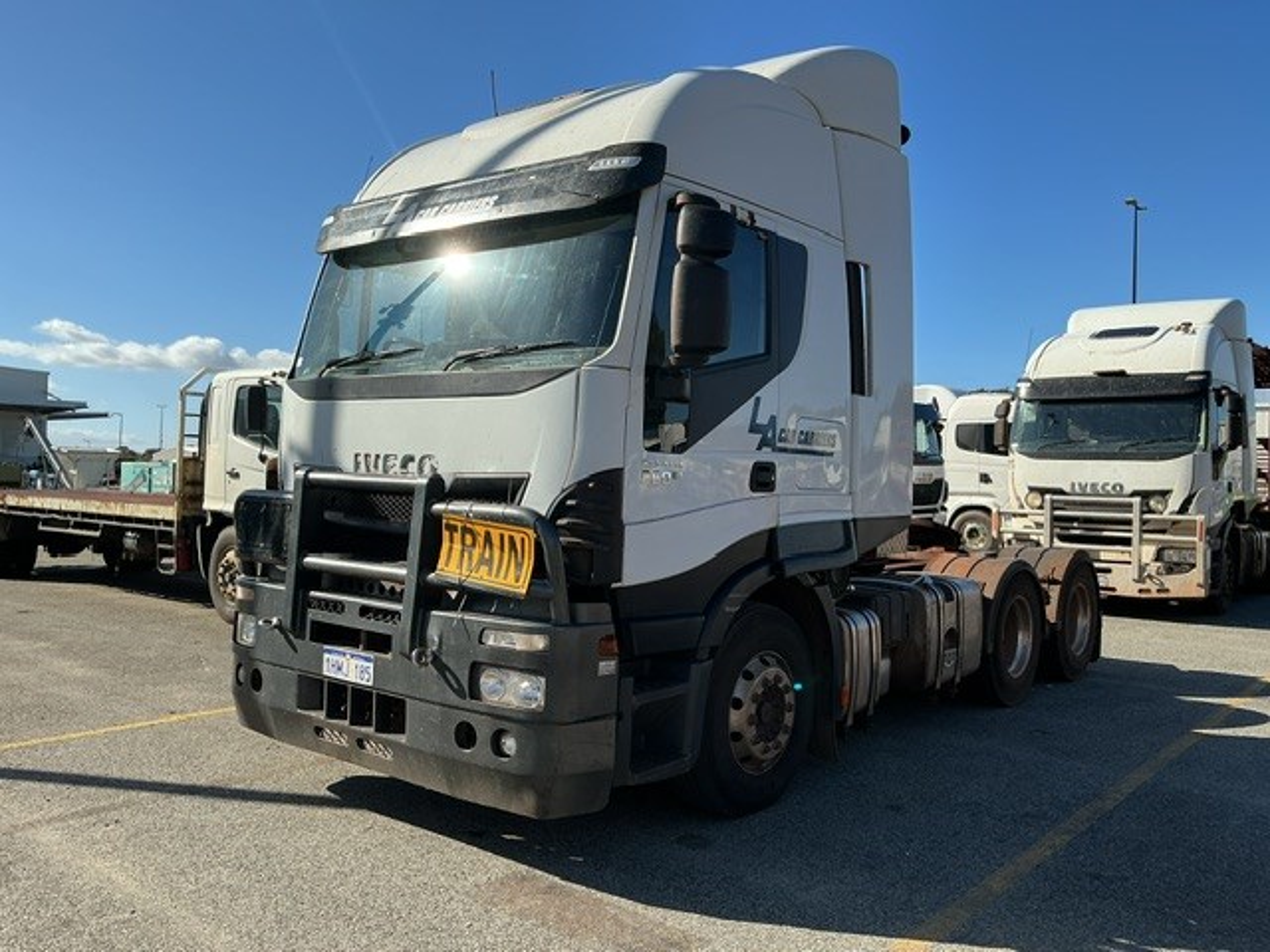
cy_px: 476
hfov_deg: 61.7
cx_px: 635
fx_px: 1064
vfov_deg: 48.2
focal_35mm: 29
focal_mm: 3
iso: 25
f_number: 1.8
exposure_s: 1/1675
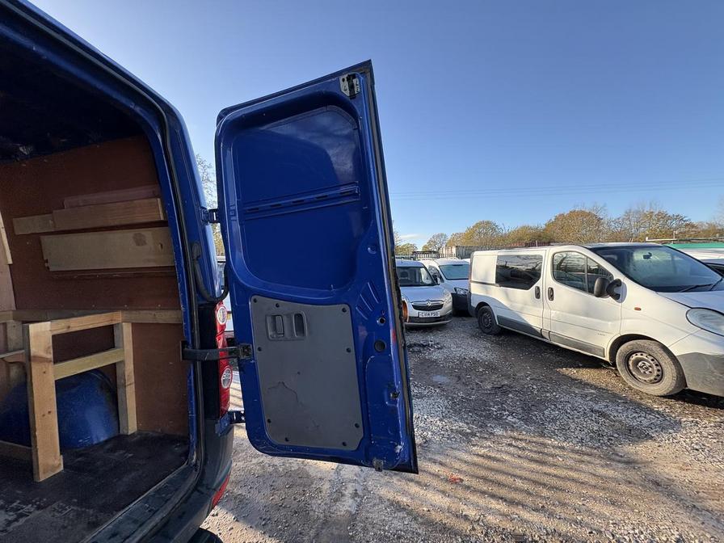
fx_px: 293
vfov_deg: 85.7
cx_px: 362
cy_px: 272
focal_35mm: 14
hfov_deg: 102.1
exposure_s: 1/445
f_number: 2.2
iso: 50
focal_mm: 2.22
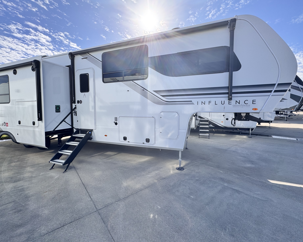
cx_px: 150
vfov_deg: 84.0
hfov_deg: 96.8
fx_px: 135
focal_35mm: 15
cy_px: 118
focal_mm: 2.22
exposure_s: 1/1395
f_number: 2.2
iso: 50
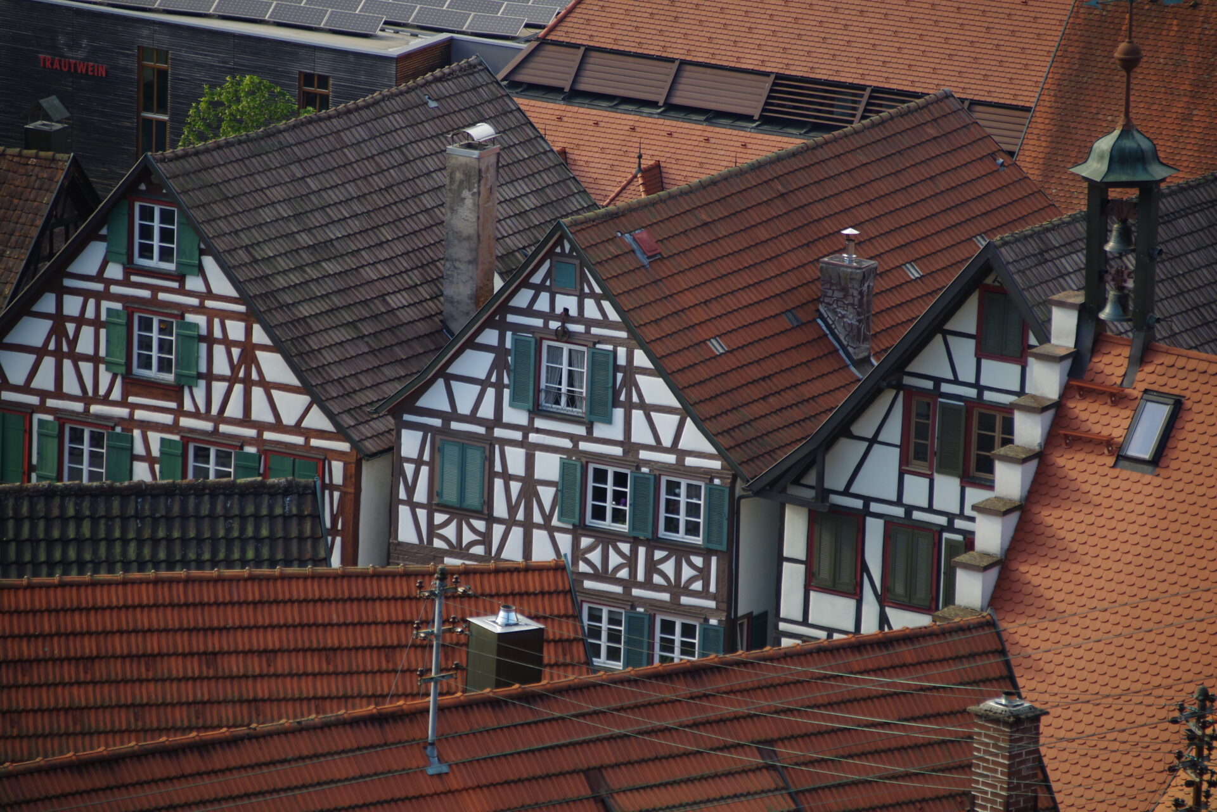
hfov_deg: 7.2
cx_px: 608
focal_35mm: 285
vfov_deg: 4.8
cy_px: 406
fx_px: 9634
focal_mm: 190
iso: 200
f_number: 6.3
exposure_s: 1/160
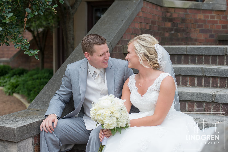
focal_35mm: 50
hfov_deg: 39.6
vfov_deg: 27.0
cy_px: 76
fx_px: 317
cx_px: 114
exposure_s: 1/3200
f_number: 3.2
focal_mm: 50
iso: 400
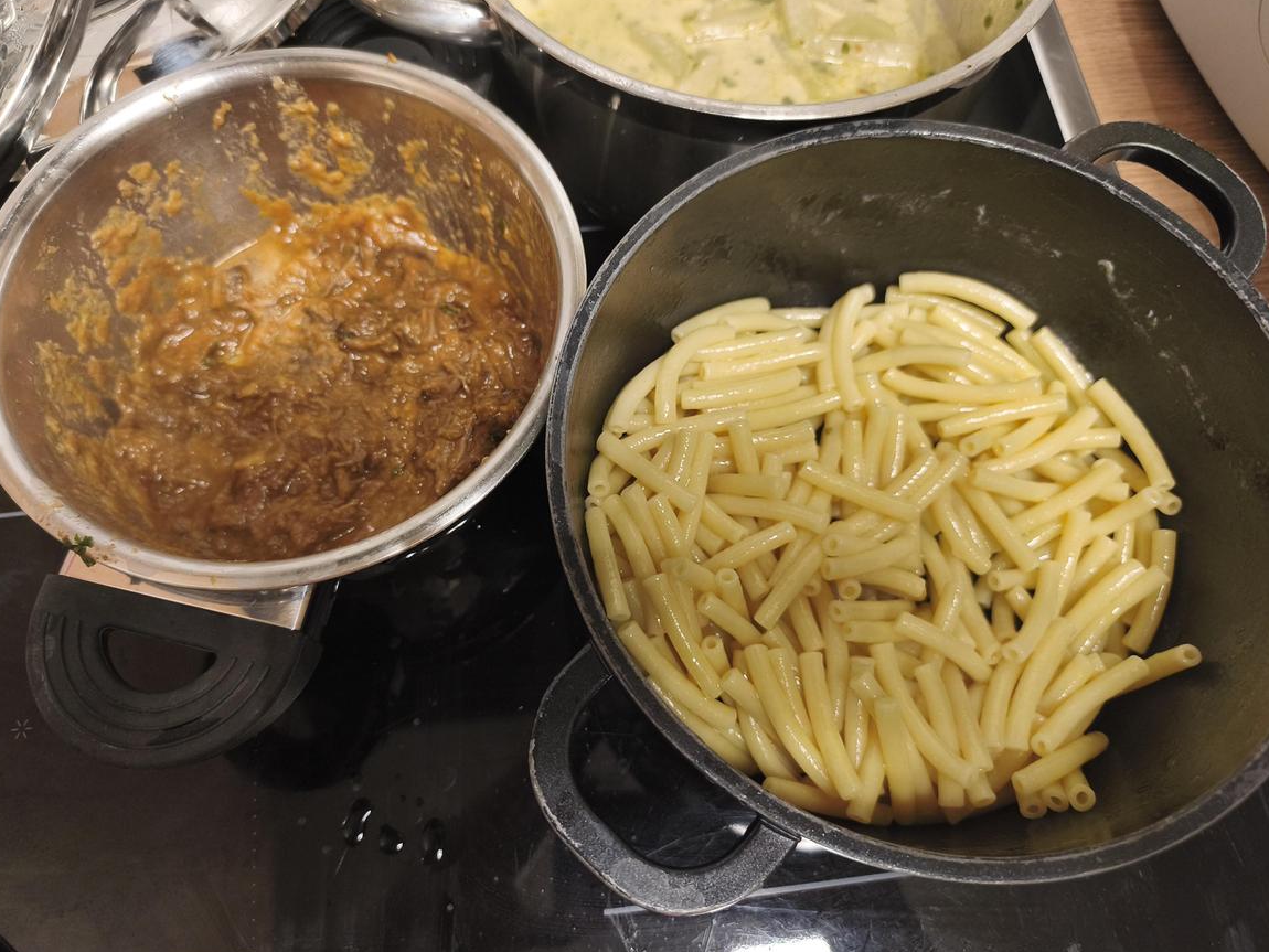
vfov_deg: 56.8
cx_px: 618
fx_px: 880
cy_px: 471
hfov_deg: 71.6
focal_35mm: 24
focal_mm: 6.14
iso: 1000
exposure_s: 1/50
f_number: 1.65
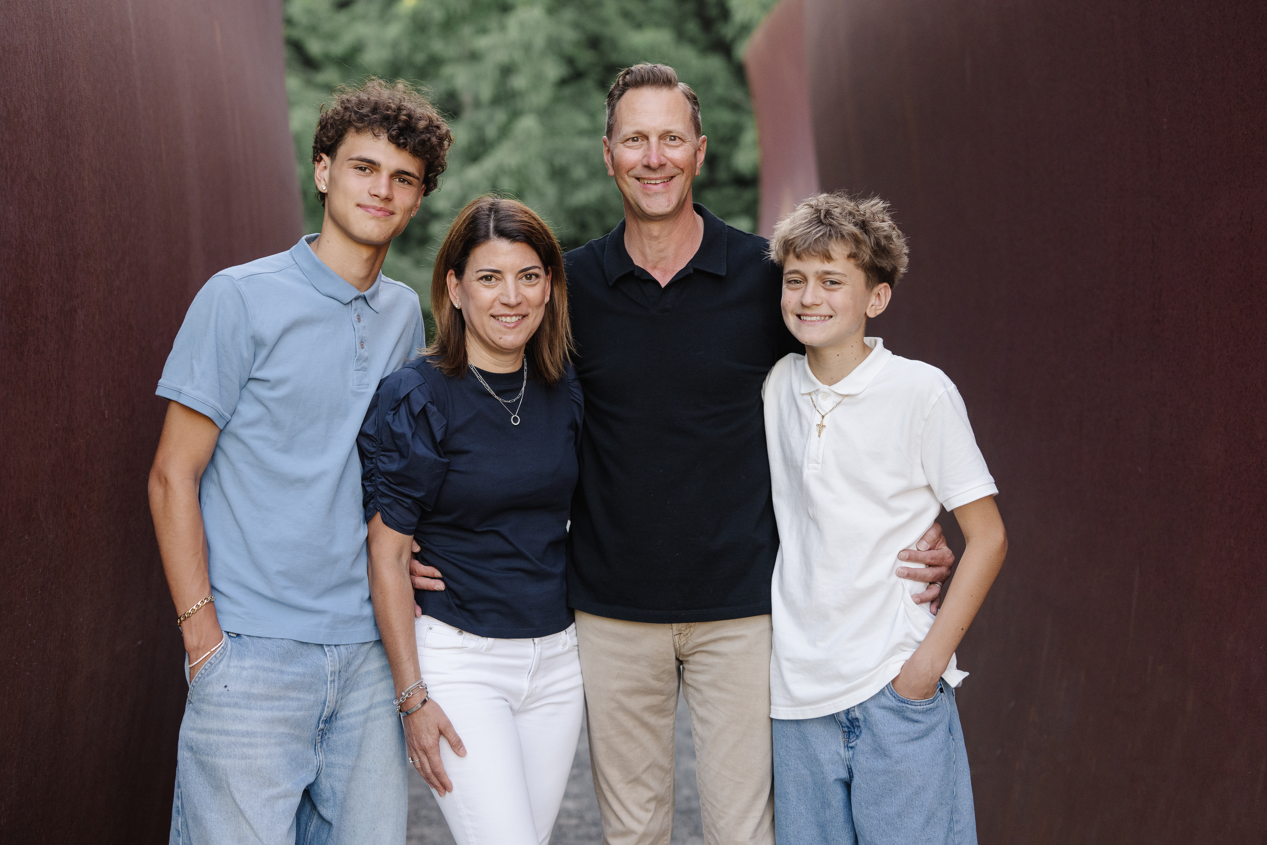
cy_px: 422
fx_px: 1760
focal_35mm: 50
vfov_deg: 27.0
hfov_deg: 39.6
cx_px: 634
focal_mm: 50
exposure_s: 1/1250
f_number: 2.2
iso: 800
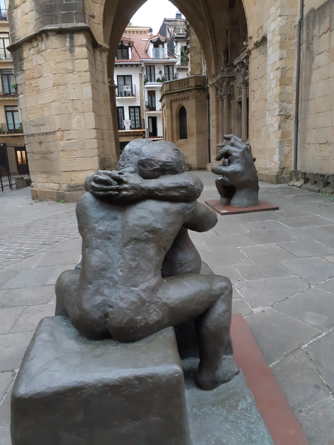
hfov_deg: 53.1
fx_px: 334
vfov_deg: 67.3
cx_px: 167
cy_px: 222
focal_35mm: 26
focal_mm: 3.93
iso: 250
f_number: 1.7
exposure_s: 1/50
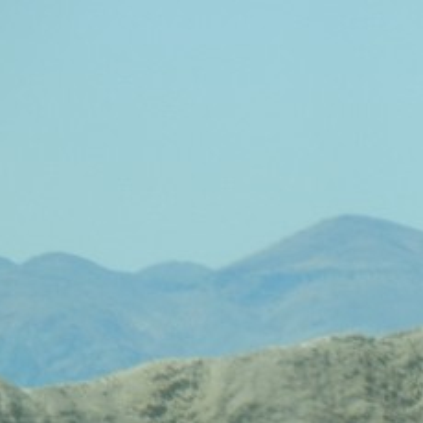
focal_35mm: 903
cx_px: 721
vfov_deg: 1.9
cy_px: 633
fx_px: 12484
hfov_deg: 1.9
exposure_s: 1/735
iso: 160
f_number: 4.8
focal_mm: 41.2
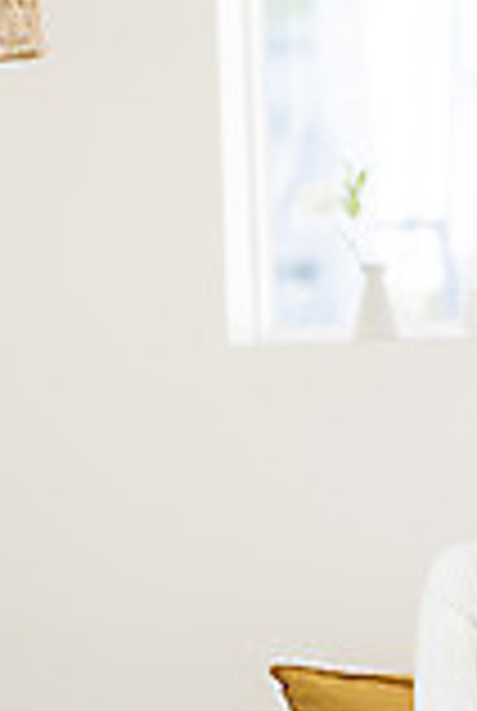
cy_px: 207
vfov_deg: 9.5
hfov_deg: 6.4
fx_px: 4254
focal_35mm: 215
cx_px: 331
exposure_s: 1/160
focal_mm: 85
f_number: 2.8
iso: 100
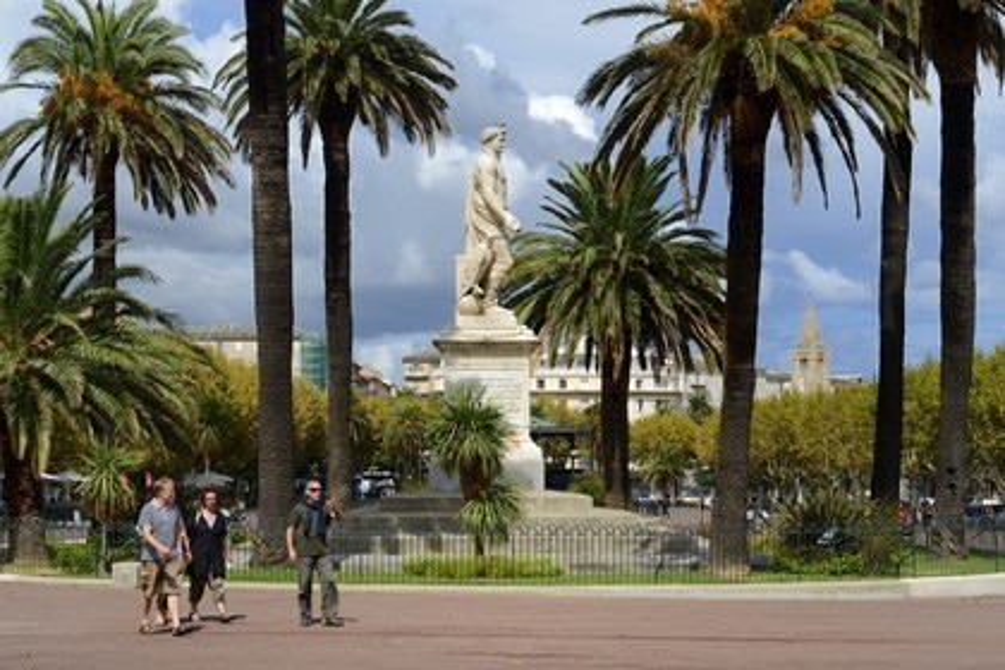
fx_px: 1954
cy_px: 335
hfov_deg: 28.8
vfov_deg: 19.5
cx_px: 502
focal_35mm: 70
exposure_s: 1/200
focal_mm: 70
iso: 200
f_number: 16
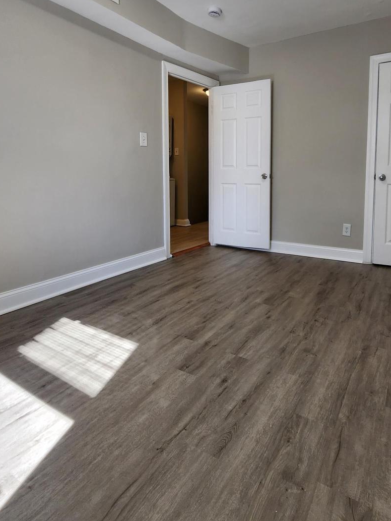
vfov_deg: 83.0
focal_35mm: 19
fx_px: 286
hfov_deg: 68.0
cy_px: 195
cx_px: 233
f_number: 2.2
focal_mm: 2.2
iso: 80
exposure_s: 1/120
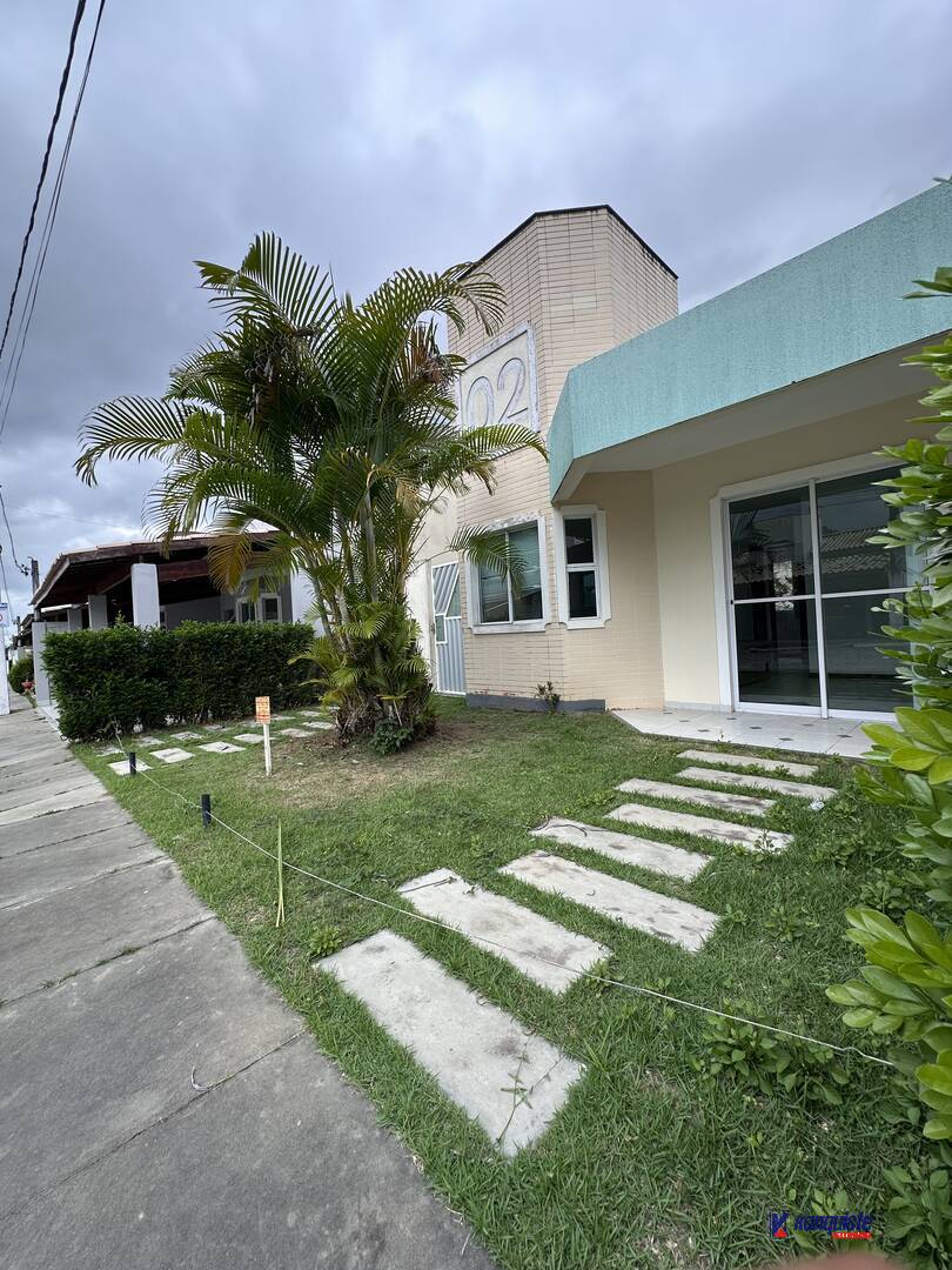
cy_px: 635
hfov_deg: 85.7
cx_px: 476
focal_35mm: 14
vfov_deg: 102.1
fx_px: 513
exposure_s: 1/596
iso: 40
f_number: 2.2
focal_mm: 2.22
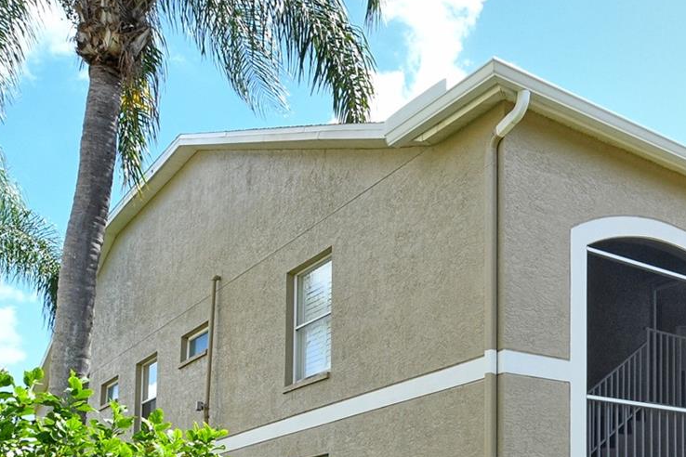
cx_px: 647
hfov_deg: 44.1
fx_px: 743
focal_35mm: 39
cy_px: 427
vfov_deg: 32.2
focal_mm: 12
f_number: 16
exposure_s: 1/250
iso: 640
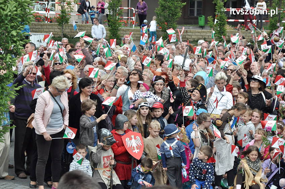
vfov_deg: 10.7
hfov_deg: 16.1
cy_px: 94
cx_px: 142
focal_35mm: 128
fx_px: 1008
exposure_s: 1/2000
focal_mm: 85
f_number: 9
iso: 1250
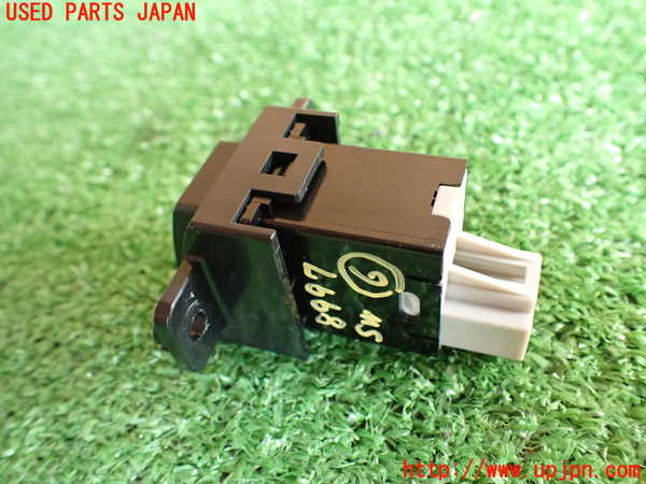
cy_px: 242
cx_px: 323
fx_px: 560
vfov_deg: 46.8
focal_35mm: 30
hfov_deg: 60.0
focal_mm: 5.4
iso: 800
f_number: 2.3
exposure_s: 1/40
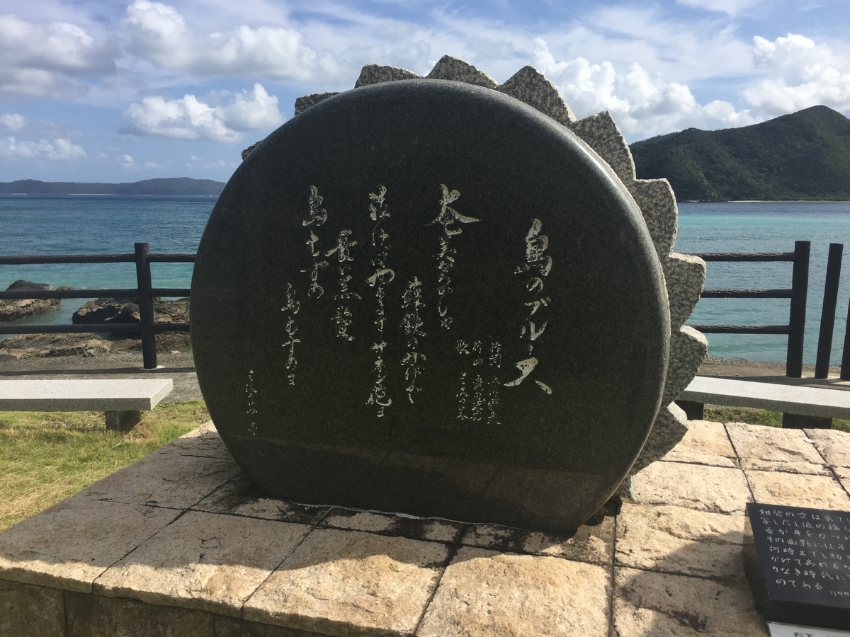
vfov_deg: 48.2
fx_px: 712
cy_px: 318
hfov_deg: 61.7
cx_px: 425
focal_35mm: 29
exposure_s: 1/2326
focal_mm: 4.15
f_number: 2.2
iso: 32
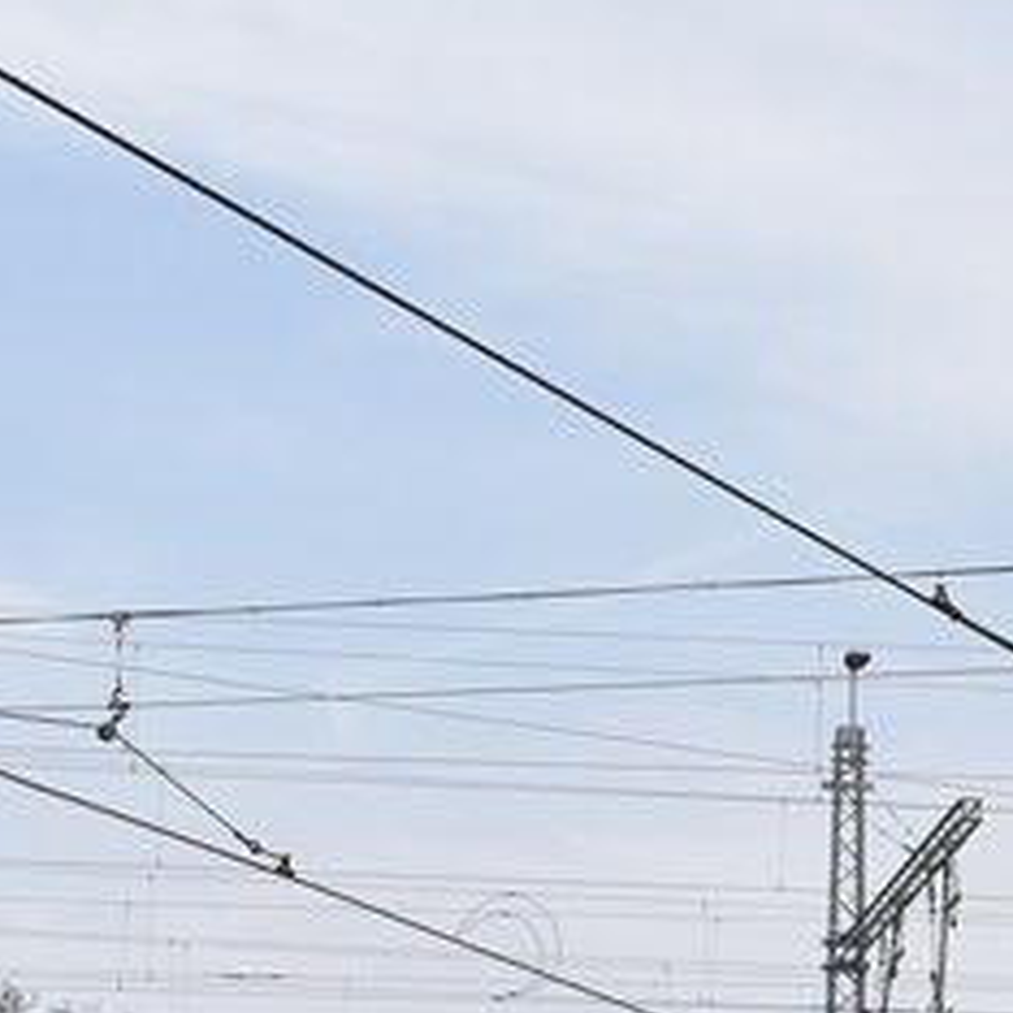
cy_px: 1431
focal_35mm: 151
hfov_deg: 10.6
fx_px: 4995
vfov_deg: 11.2
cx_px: 2074
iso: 100
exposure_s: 1/250
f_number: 8
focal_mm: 27
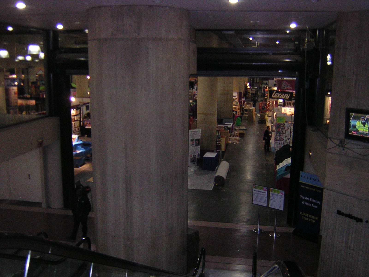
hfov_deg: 51.4
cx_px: 184
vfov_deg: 39.7
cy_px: 138
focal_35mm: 36
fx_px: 384
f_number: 2.6
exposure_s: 1/60.1
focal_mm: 4.7
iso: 400
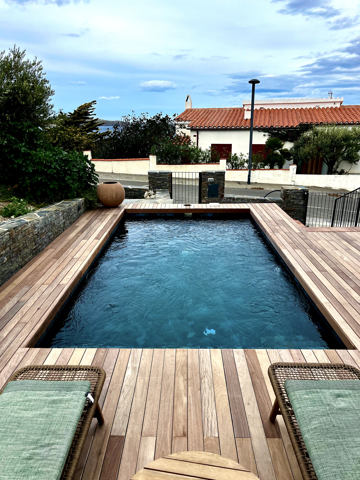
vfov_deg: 67.3
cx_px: 180
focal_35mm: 26
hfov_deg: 53.1
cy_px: 240
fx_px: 361
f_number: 1.6
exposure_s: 1/1441
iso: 50
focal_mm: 5.1
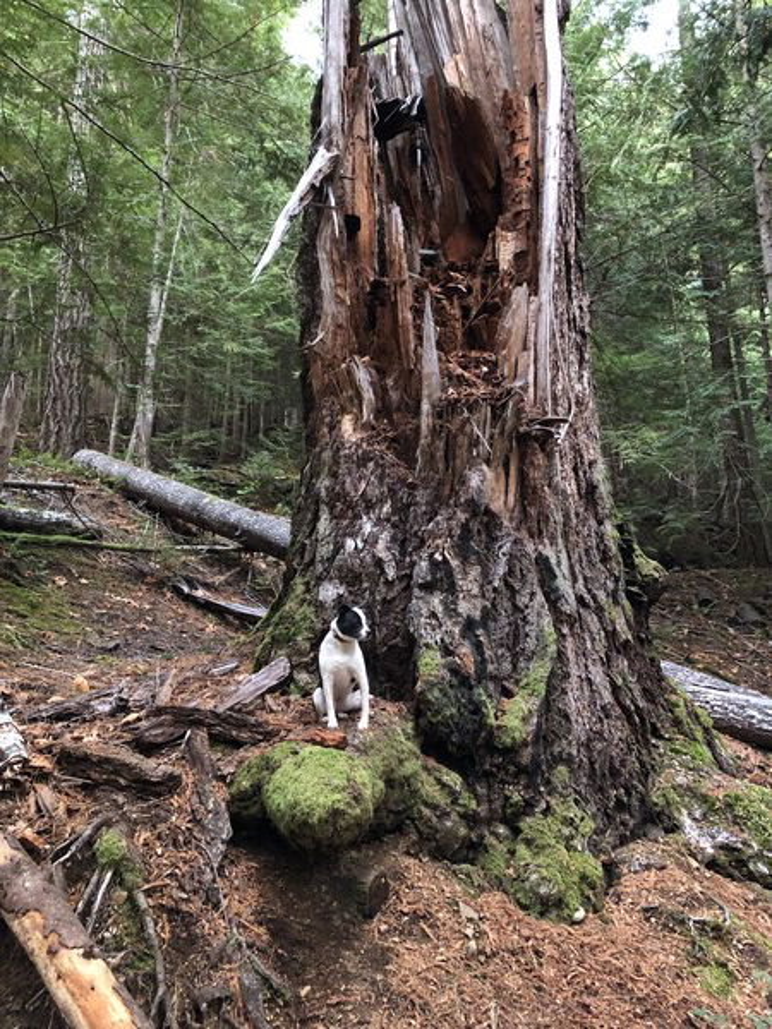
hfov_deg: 49.7
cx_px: 386
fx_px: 833
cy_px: 514
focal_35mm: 28
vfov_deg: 63.4
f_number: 1.8
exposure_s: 1/4
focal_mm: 3.99
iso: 100
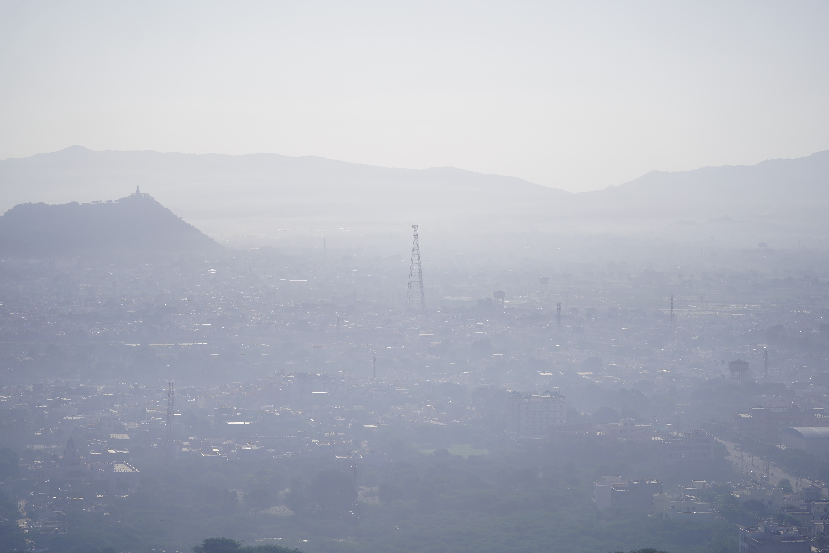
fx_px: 2487
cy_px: 276
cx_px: 414
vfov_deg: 12.7
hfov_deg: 18.9
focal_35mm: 108
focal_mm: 108
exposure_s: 1/8000
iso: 125
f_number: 2.8
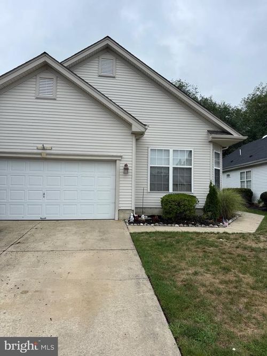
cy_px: 178
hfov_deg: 56.8
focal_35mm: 24
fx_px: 247
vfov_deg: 71.6
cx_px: 134
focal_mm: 6.76
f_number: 1.78
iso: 80
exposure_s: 1/1285
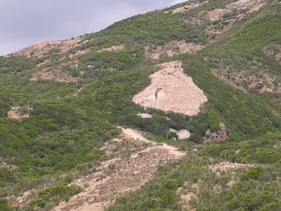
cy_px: 87
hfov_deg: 10.0
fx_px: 1607
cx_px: 167
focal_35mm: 198
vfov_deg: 7.5
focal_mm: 17.4
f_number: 4.9
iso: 100
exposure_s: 1/315
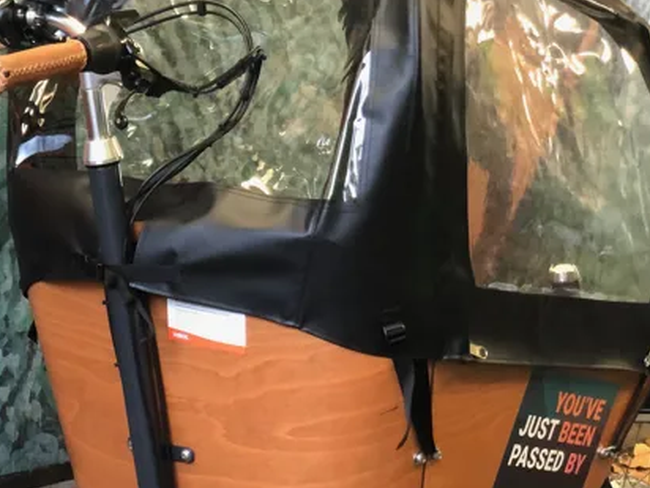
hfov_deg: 19.1
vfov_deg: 14.5
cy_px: 415
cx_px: 58
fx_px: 1897
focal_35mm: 101
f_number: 2.4
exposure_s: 1/25
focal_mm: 6
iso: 160
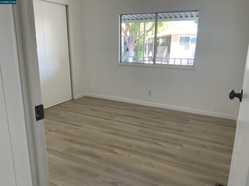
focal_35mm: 29
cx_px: 124
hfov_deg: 61.7
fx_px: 209
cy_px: 93
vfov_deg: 48.2
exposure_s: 1/60
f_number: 1.8
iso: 40
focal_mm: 3
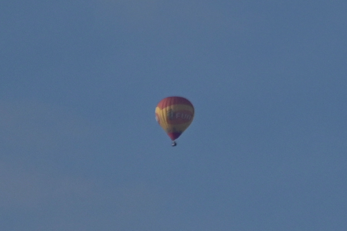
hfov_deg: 6.9
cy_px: 116
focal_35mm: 300
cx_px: 174
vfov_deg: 4.6
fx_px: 2890
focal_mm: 300
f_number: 5.6
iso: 250
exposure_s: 1/1000
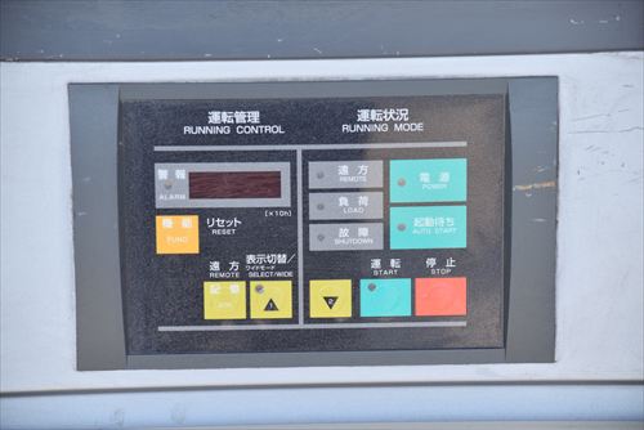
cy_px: 215
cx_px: 322
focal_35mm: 138
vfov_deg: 10.0
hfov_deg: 14.9
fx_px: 2470
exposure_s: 1/1000
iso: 1250
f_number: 6.3
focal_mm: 92
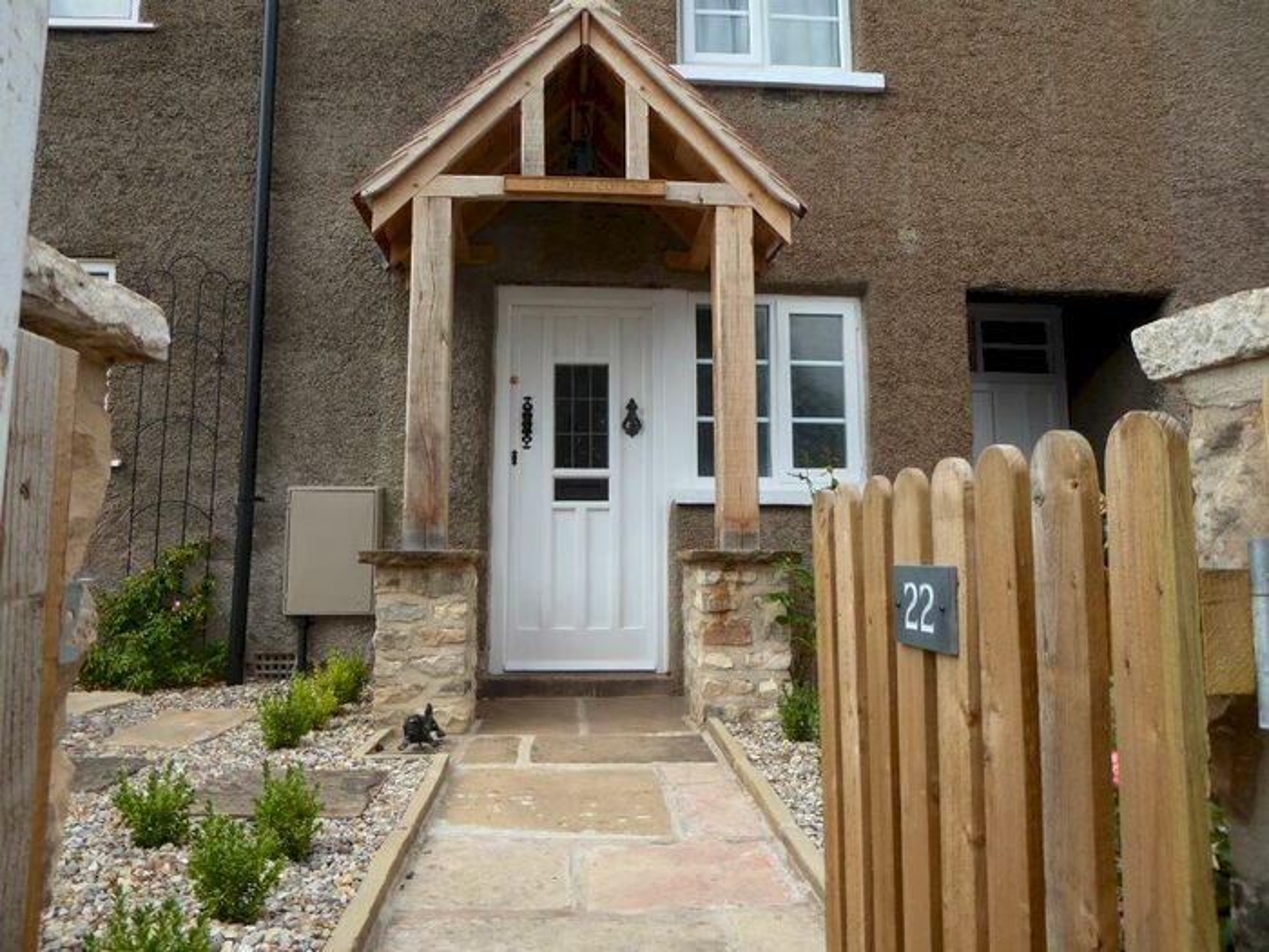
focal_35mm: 25
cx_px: 634
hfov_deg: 69.4
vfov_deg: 54.9
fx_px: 916
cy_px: 476
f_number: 3.3
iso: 80
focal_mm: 4.3
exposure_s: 1/320
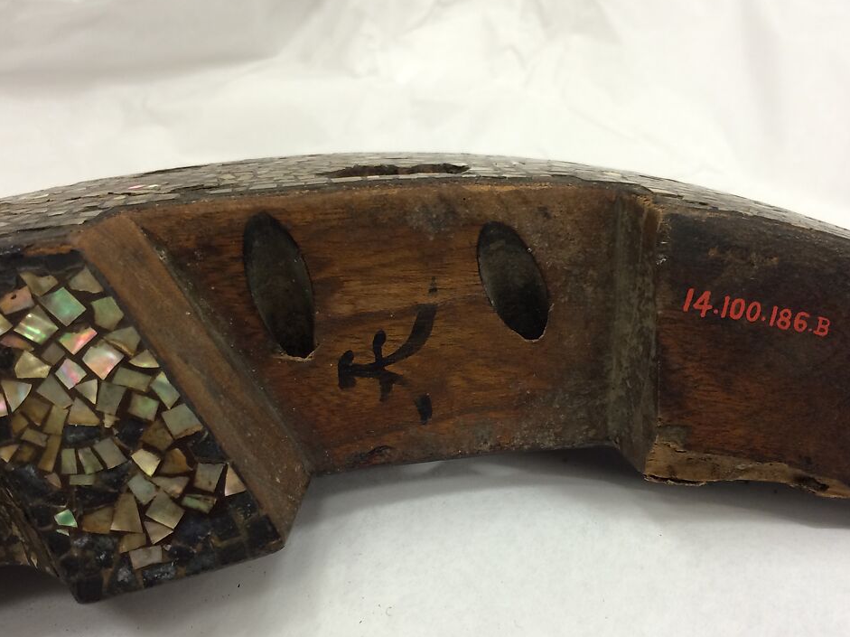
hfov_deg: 50.2
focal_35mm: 37
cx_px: 425
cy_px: 365
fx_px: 908
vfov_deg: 38.6
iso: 64
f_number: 2.2
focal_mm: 4.15
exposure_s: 1/30
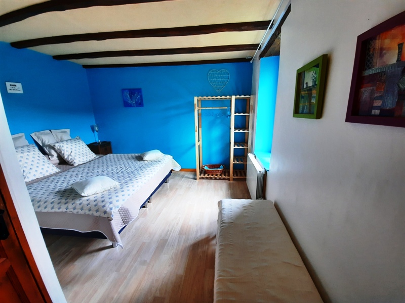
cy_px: 152
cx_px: 202
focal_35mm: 13
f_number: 2.2
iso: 125
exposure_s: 1/50
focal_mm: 1.74
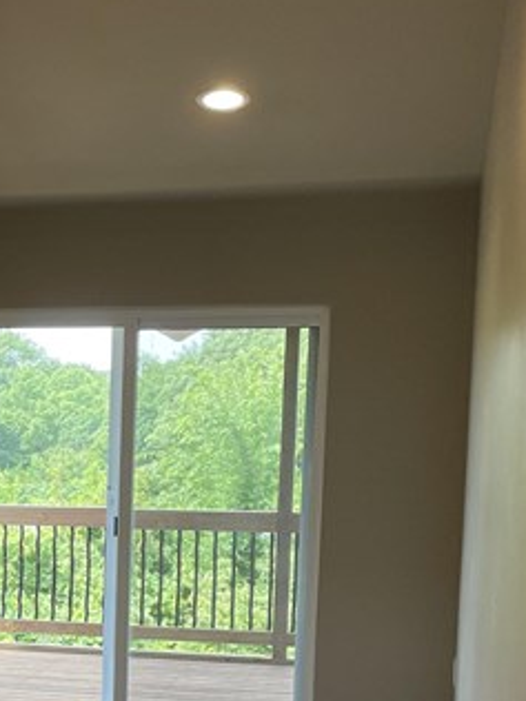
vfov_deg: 24.1
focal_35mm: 79
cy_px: 610
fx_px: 1601
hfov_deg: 17.5
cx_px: -160
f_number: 1.6
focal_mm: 4.2
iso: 32
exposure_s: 1/136
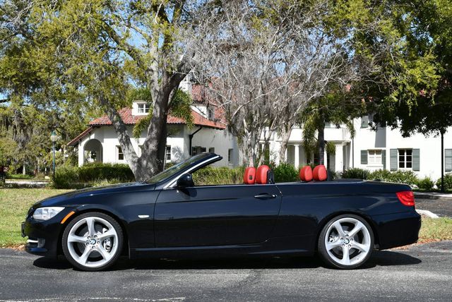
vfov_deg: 23.4
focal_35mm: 58
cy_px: 151
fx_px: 729
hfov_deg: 34.5
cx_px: 226
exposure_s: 1/250
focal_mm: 29
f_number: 8
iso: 110
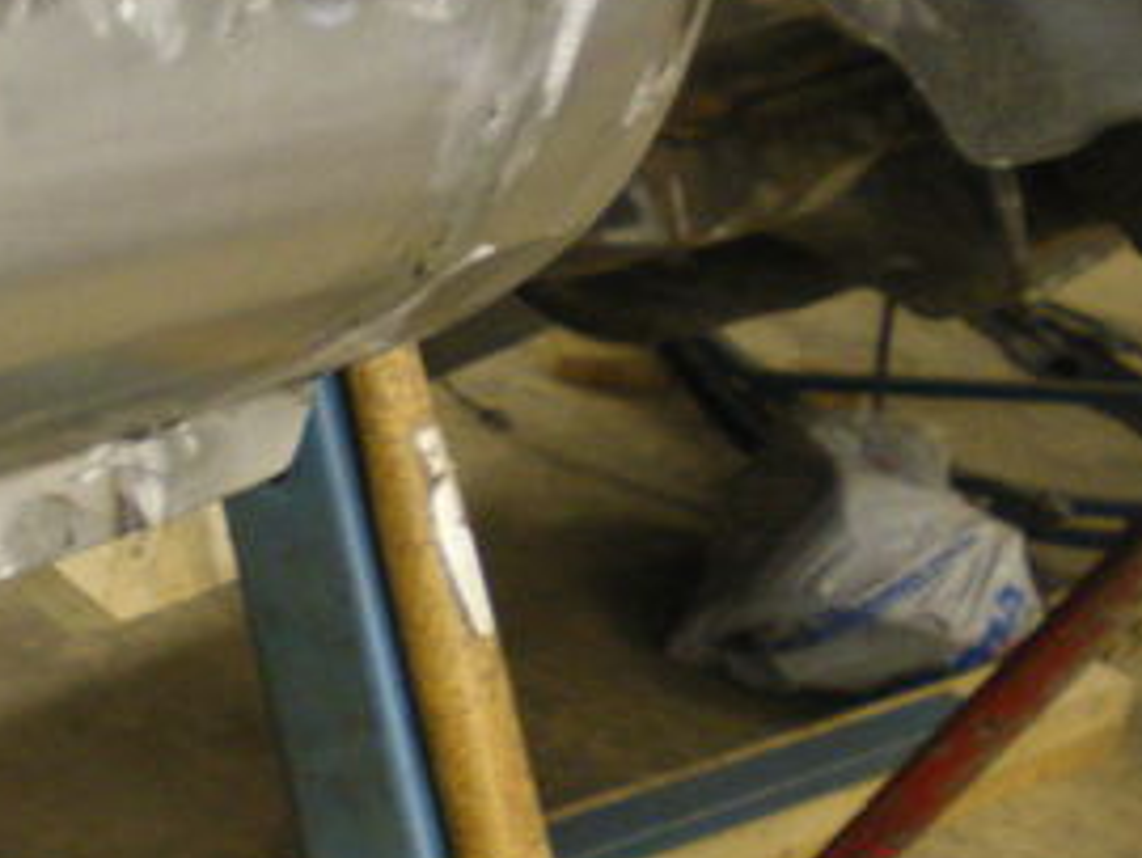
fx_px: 2972
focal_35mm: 90
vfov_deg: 16.4
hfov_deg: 20.7
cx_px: -114
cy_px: 342
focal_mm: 6.3
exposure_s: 1/30
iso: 320
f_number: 3.1
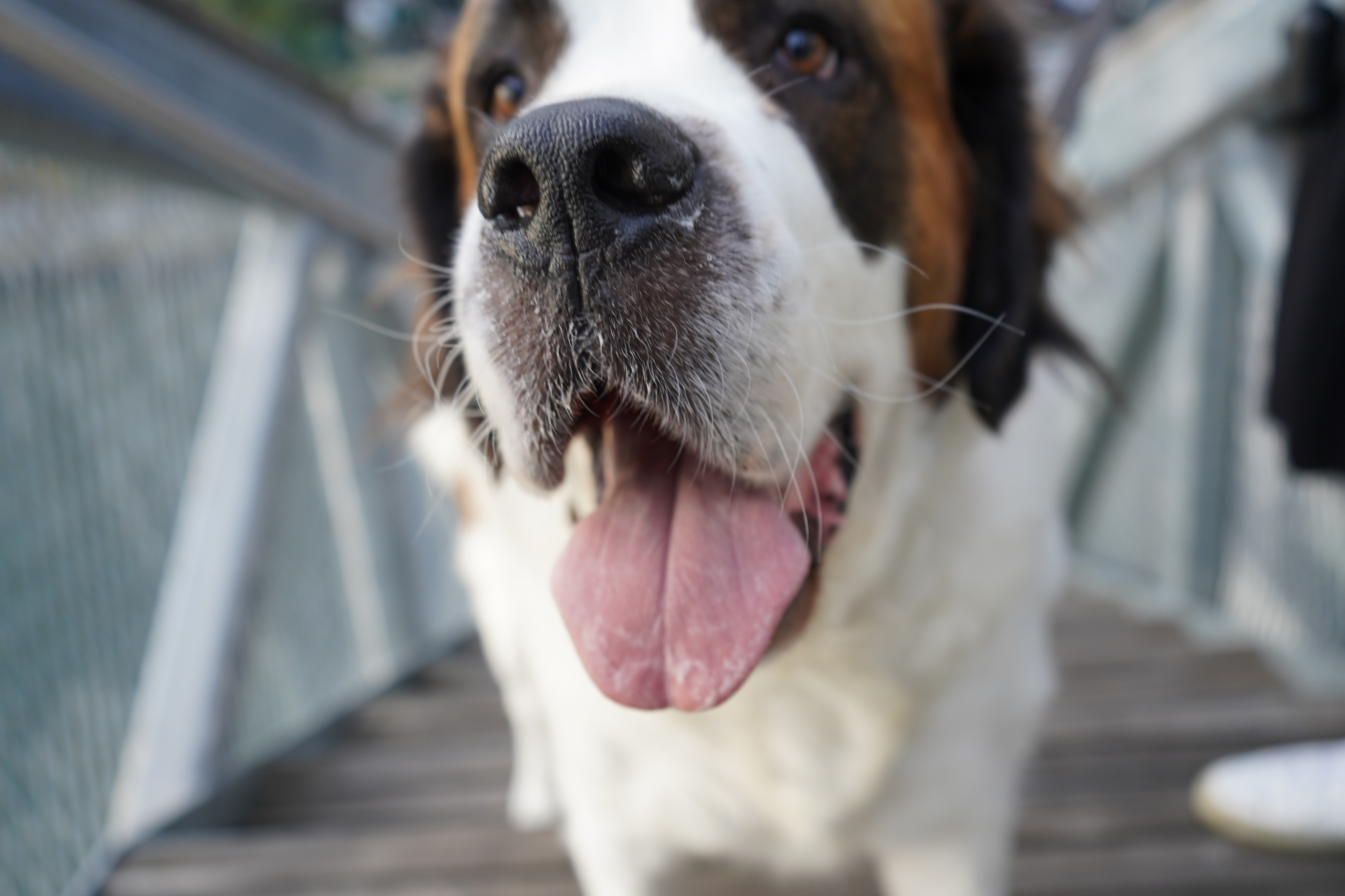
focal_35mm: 32
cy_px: 448
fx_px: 1195
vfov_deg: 41.1
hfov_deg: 58.7
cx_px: 672
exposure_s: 1/160
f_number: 4
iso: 640
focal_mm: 32
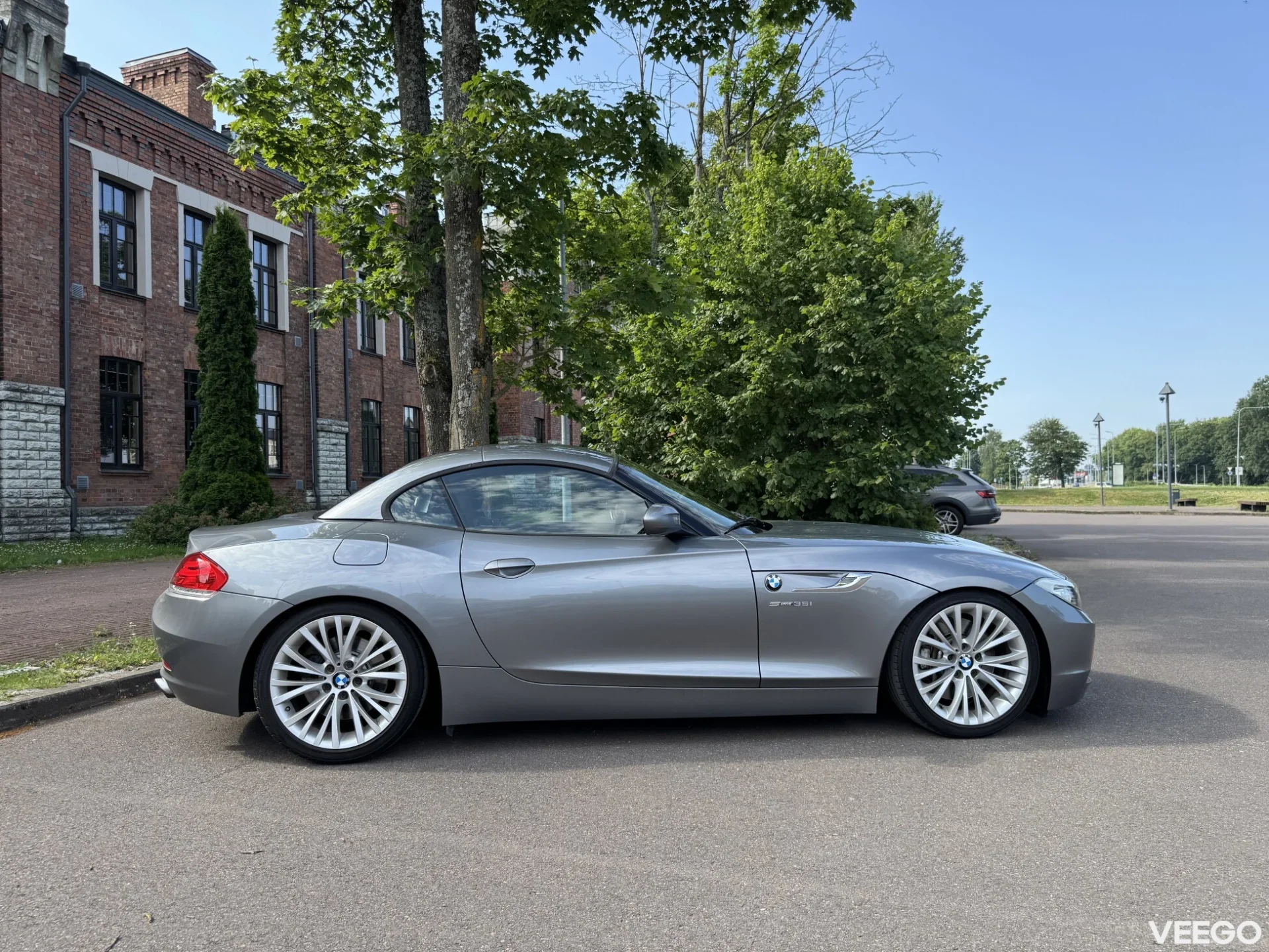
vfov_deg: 56.8
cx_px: 634
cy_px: 476
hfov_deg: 71.6
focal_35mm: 24
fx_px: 880
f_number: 1.78
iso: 80
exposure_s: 1/1193
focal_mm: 6.76
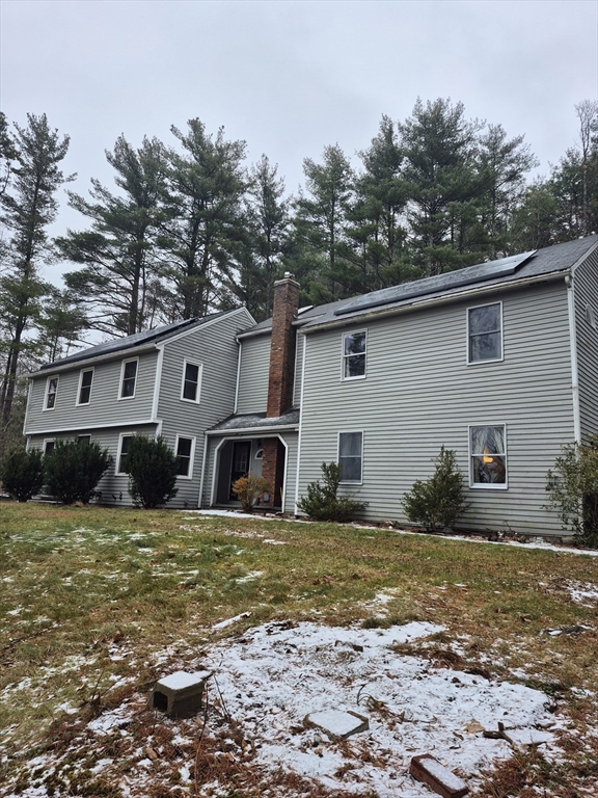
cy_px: 399
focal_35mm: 23
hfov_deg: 58.9
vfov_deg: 73.9
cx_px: 299
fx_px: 530
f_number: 1.8
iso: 25
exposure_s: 1/328
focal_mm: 5.4
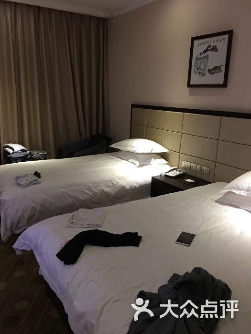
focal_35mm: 29
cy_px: 167
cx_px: 126
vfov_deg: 61.7
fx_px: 280
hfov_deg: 48.2
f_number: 2.2
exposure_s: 1/8
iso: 125
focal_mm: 4.15
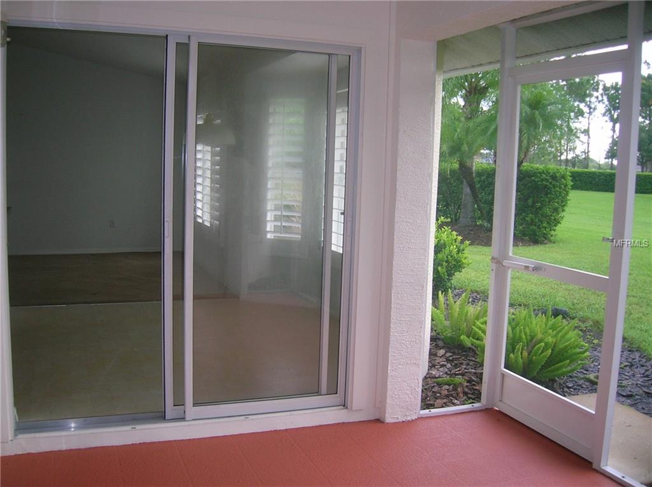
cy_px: 244
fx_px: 639
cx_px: 326
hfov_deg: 54.0
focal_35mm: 34
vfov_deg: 41.7
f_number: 2.9
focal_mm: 5.7
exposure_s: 1/30
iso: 50
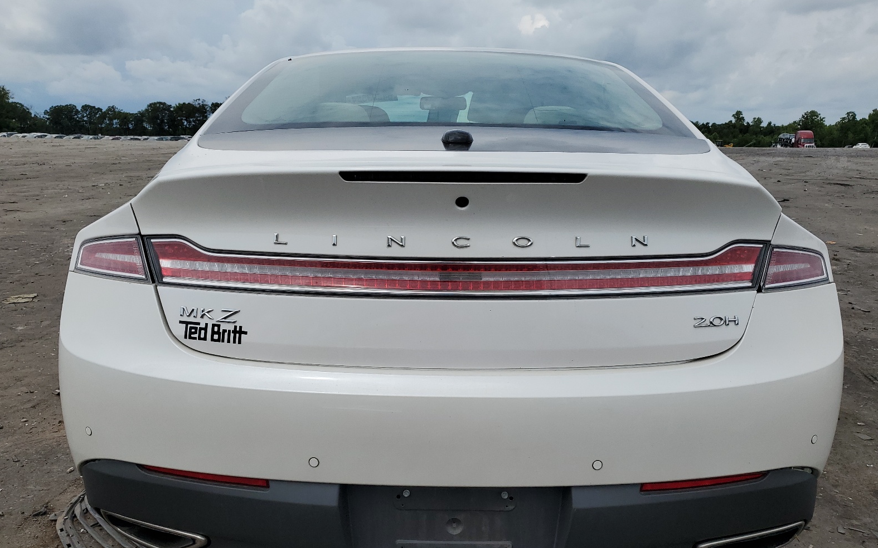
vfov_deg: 44.3
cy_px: 324
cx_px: 445
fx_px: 670
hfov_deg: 66.5
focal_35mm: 28
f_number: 1.5
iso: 50
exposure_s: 1/10000
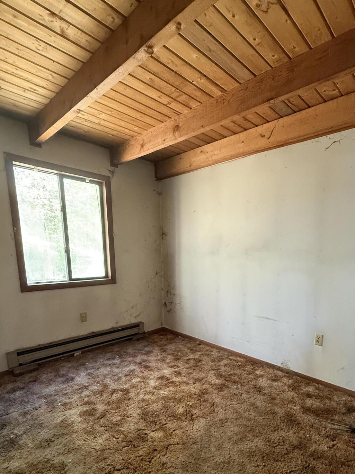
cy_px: 296
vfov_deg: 83.0
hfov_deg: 67.7
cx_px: 220
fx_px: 260
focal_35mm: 19
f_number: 2.2
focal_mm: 2.22
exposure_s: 1/60
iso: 640
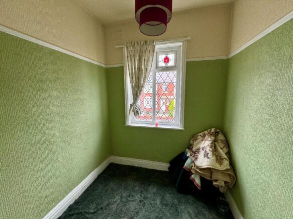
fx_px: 118
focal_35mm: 14
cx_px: 146
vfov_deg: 85.7
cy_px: 110
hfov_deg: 102.1
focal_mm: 2.22
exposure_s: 1/99
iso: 125
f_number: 2.2
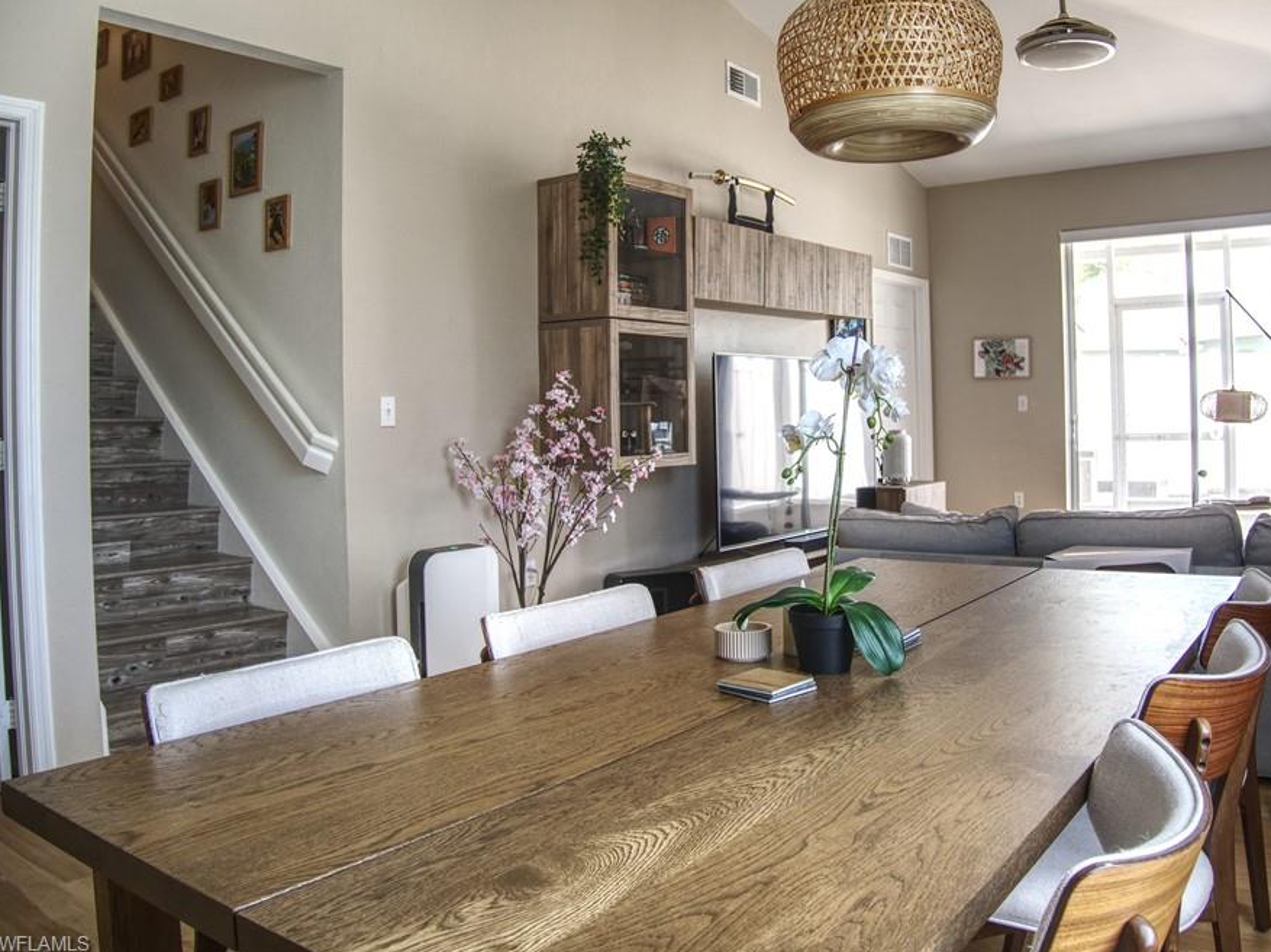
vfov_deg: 49.5
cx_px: 724
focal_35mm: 28
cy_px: 402
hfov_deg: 63.2
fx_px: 1028
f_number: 3.5
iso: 320
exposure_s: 1/60
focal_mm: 12
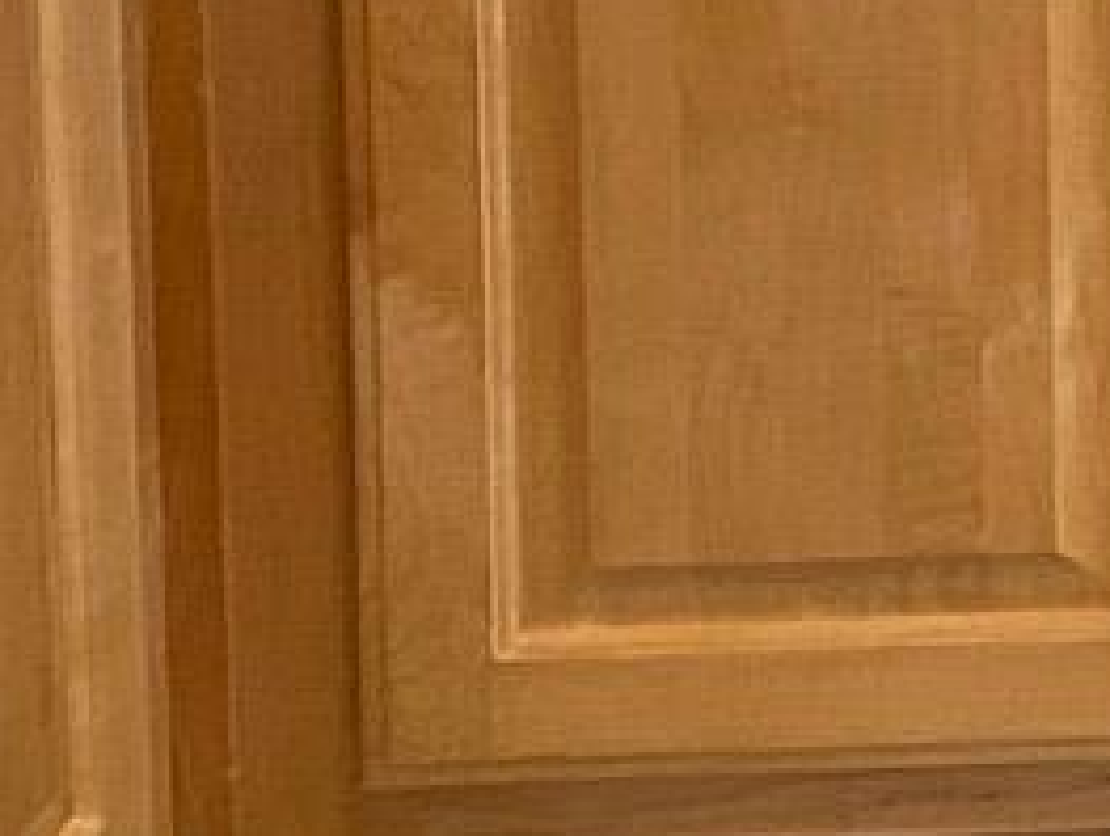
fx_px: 6390
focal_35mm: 199
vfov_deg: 6.5
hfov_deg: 8.2
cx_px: 3537
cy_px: -2065
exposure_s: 1/60
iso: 200
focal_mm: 4.25
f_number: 1.8
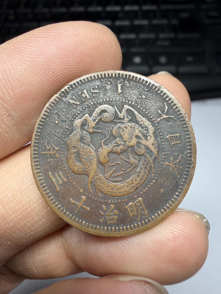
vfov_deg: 67.3
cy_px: 147
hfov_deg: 53.1
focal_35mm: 26
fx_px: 221
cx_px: 110
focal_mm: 2.22
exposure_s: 1/121
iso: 80
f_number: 2.2
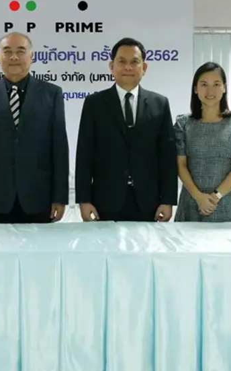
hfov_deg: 21.5
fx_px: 605
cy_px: 183
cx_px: 72
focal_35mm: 60
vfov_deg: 34.0
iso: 1600
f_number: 4.4
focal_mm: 20
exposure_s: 1/30
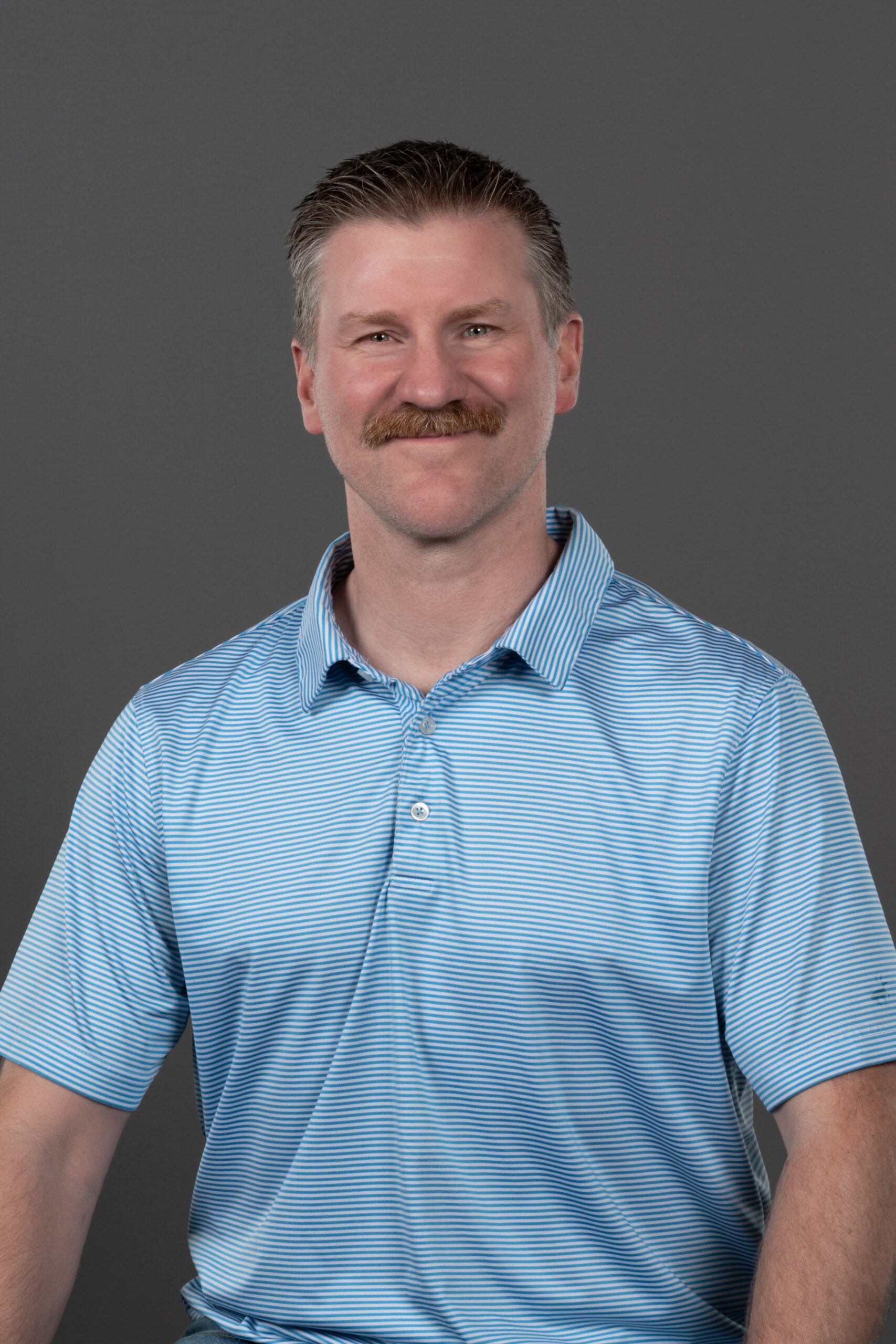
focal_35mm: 150
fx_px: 5599
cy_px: 672
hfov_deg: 9.1
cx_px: 448
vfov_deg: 13.7
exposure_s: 1/100
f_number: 13
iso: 400
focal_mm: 100
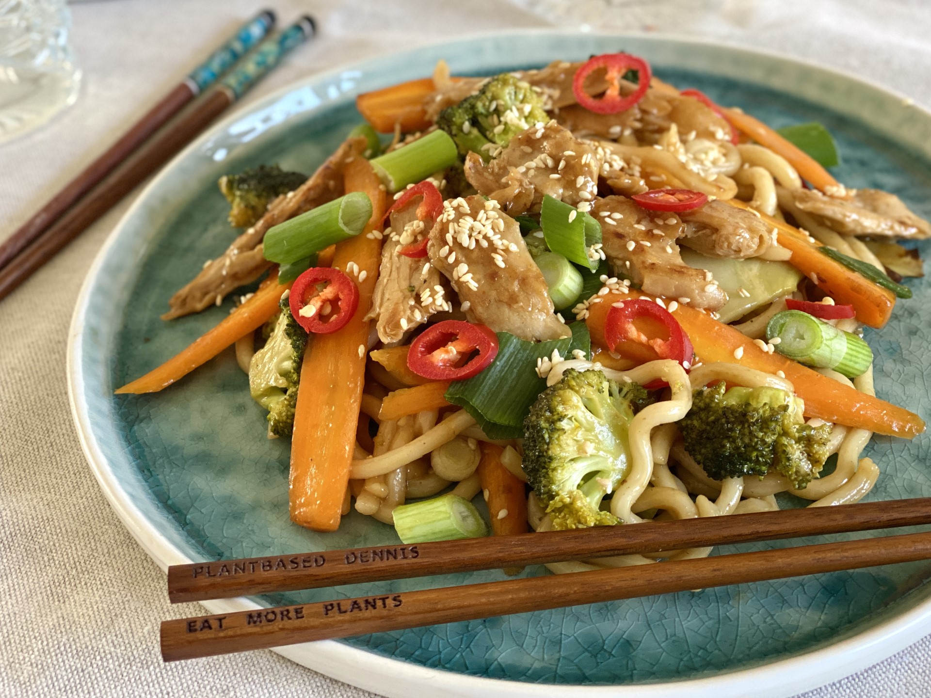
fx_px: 1399
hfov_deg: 36.8
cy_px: 349
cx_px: 466
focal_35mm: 52
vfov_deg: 28.0
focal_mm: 6
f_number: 2
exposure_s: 1/122
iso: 200
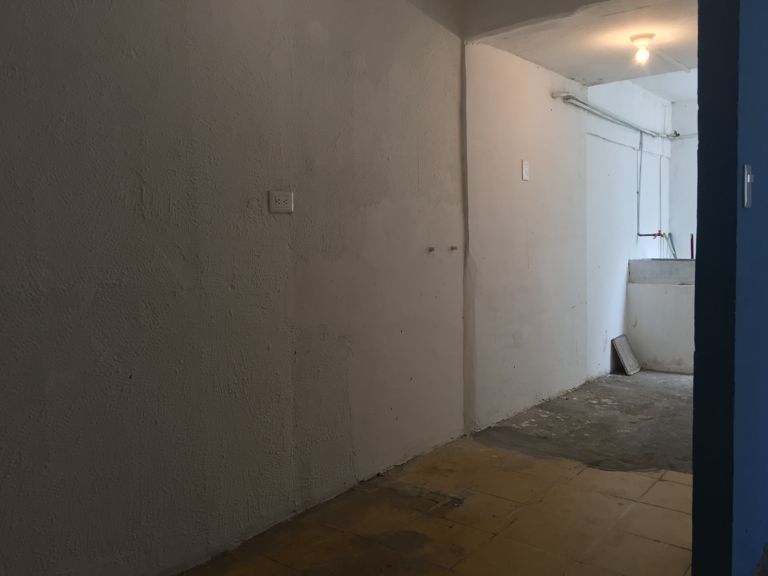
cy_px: 288
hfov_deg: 61.7
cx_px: 384
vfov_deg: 48.2
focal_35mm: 29
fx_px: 643
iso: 50
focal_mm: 4.15
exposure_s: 1/120
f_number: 2.2
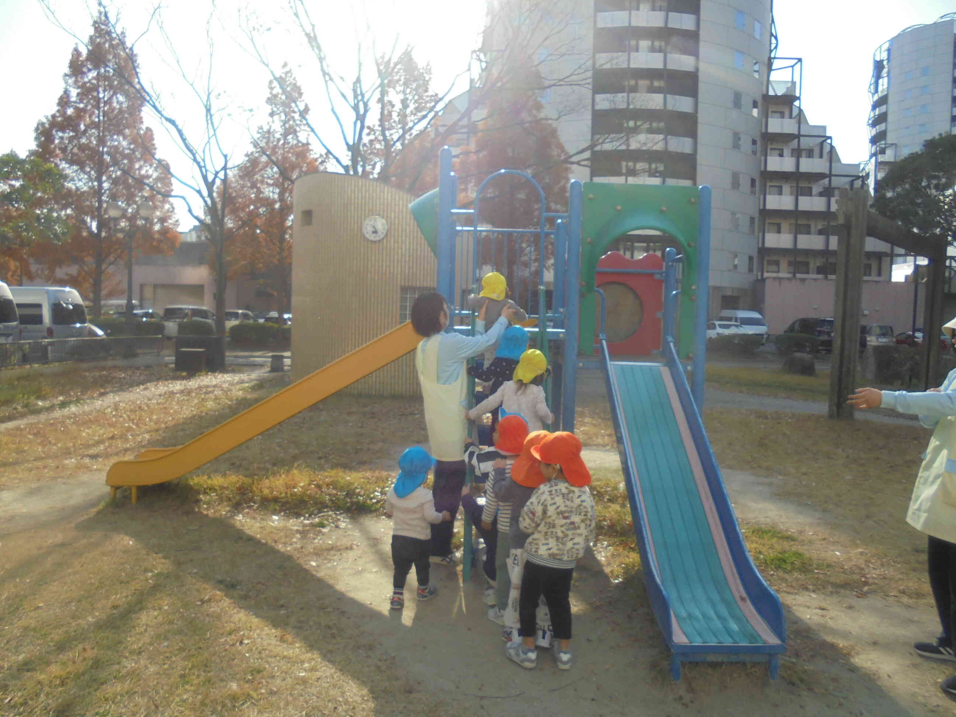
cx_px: 478
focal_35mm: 26
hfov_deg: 67.3
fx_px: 718
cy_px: 358
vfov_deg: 53.1
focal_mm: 4.6
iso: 100
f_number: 3.5
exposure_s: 1/640
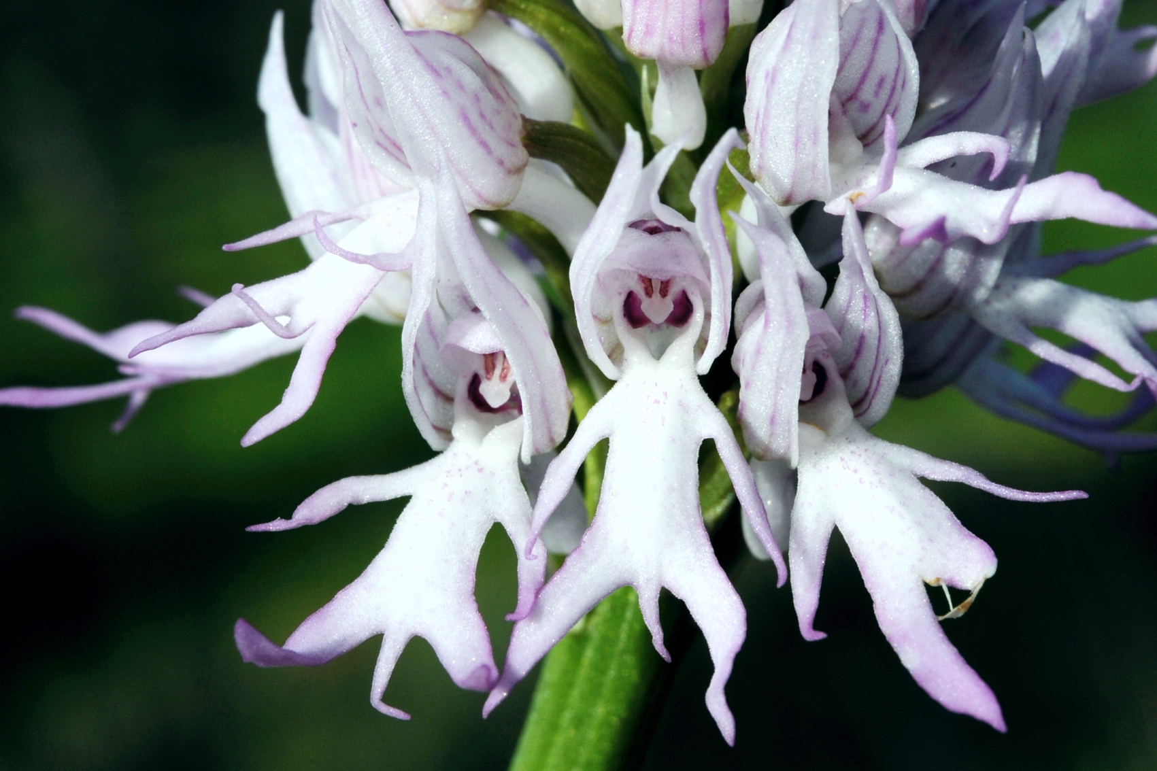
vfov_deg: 22.6
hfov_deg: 33.4
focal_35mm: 60
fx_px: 1928
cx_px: 578
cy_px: 386
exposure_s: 1/320
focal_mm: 60
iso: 400
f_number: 25
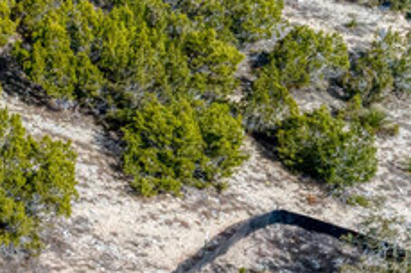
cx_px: -281
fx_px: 1938
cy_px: -13
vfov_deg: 8.0
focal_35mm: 170
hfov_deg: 11.4
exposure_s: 1/400
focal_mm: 8.8
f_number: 5
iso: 200
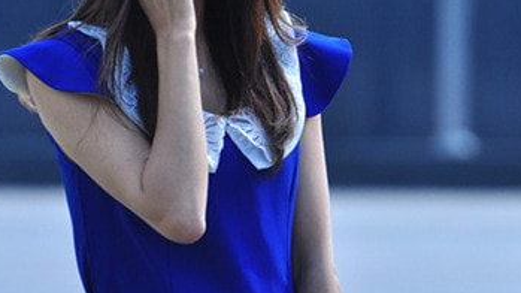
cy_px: 55
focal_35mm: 724
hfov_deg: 3.0
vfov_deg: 1.7
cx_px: 431
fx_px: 9998
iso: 200
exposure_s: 1/1000
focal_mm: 230
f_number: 5.3
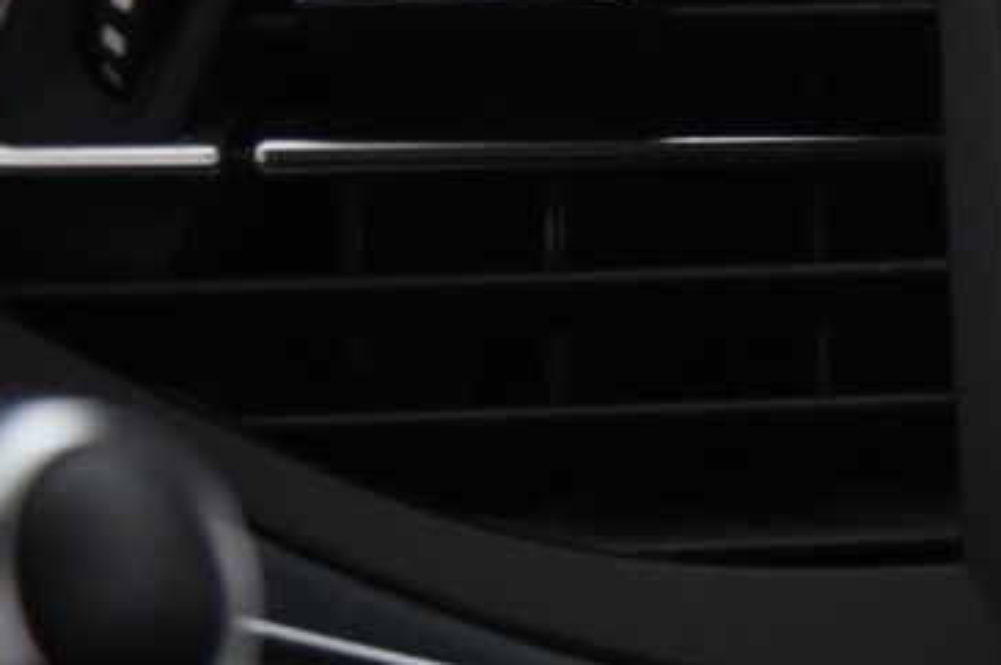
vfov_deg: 8.8
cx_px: 2123
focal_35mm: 156
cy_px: 525
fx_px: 4334
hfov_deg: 11.6
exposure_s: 1/25
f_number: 4
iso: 2000
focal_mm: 35
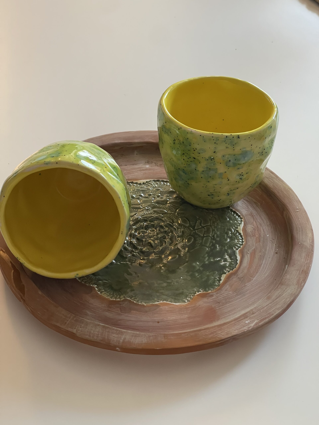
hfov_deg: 22.9
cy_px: 212
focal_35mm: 64
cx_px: 160
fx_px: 786
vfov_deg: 30.3
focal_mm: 7.5
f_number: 2.2
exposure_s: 1/60
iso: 400
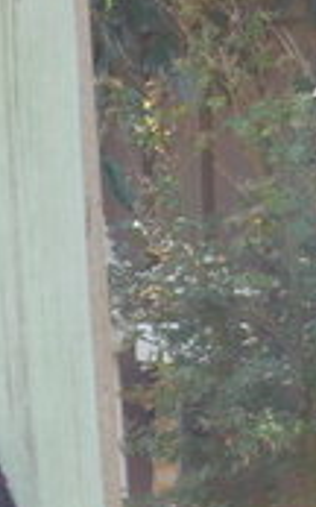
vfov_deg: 7.7
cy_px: 566
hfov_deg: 4.7
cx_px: -477
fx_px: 3751
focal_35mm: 272
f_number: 5.6
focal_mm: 48
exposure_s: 1/125
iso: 200
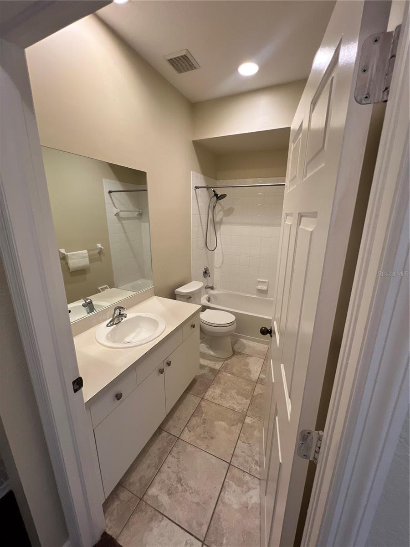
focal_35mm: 13
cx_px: 205
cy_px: 274
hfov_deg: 89.9
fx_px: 205
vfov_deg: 106.2
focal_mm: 1.57
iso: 160
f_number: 1.8
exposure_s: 1/60
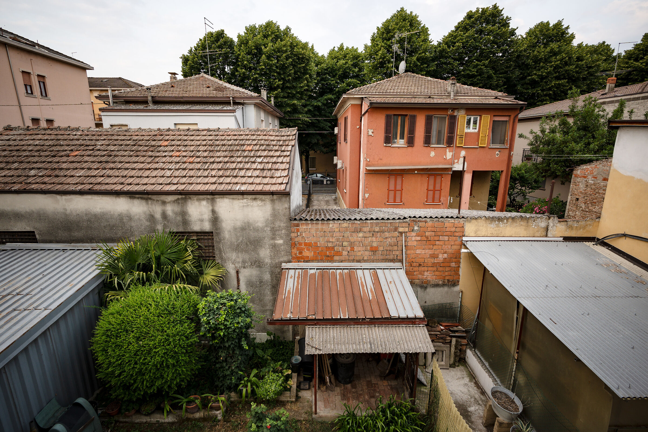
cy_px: 216
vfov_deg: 67.4
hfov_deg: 90.0
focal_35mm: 18
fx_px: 324
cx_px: 324
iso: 100
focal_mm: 12
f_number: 3.5
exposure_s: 1/125
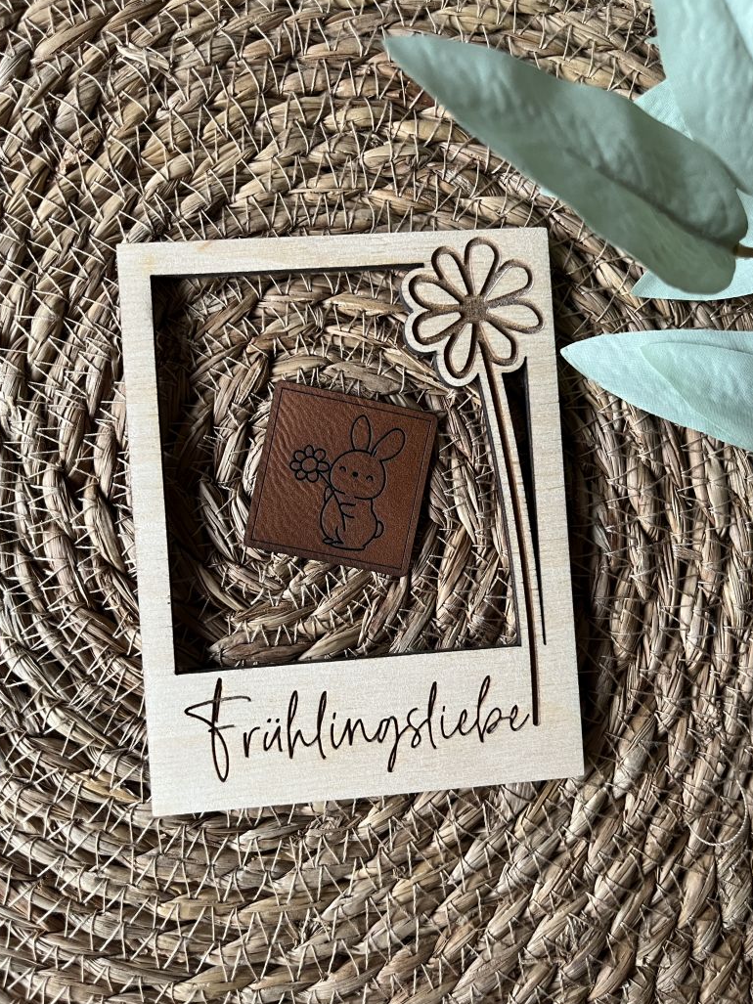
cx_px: 376
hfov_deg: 51.3
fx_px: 783
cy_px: 503
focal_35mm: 27
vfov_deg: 65.3
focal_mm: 5.1
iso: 200
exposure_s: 1/60
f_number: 1.6
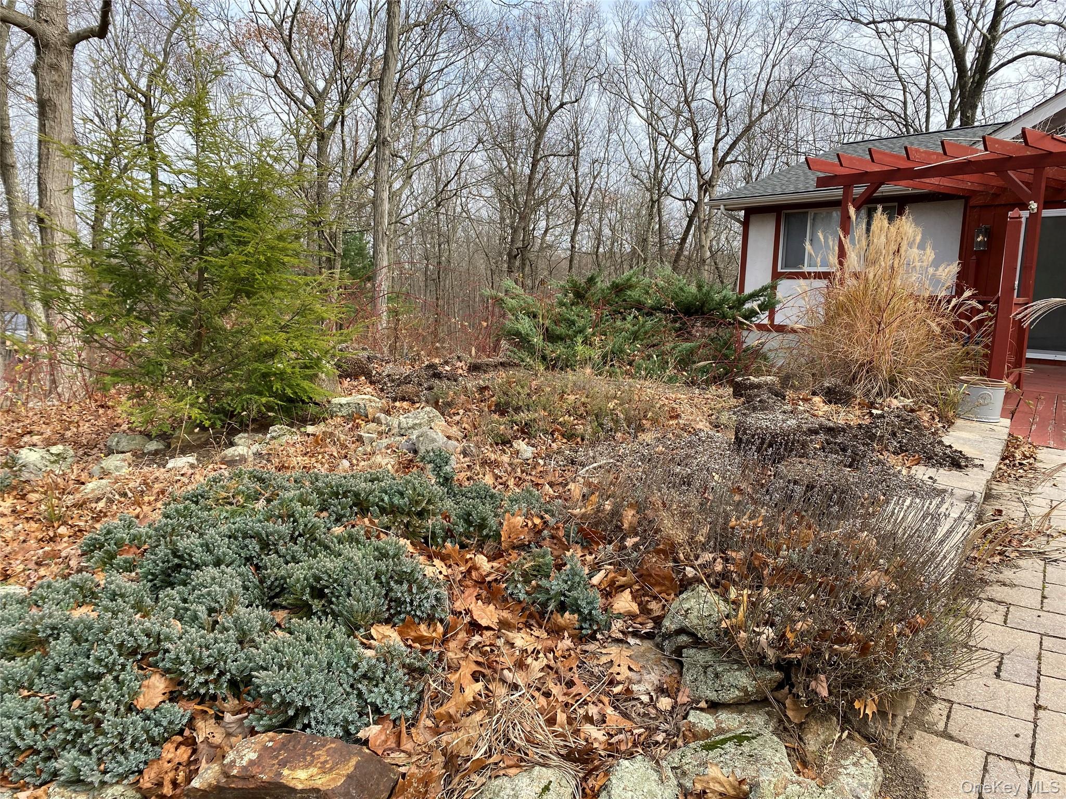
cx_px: 533
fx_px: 801
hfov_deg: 67.3
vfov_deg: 53.1
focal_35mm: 26
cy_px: 400
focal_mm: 4.25
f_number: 1.8
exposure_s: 1/651
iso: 32
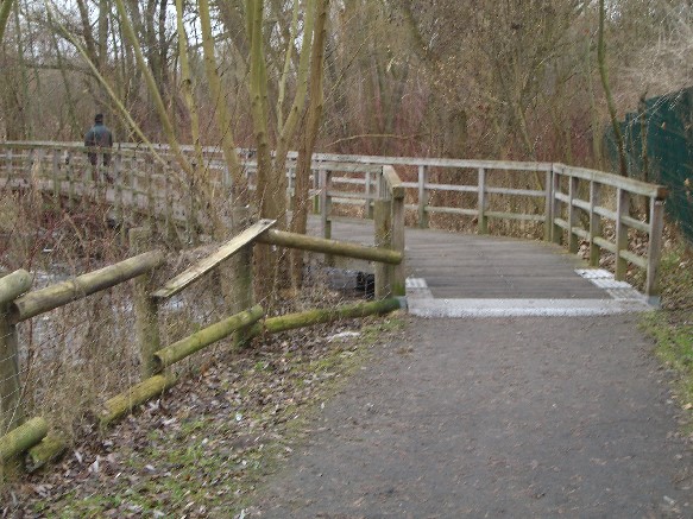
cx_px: 346
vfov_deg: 21.6
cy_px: 260
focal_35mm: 68
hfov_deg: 28.6
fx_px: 1361
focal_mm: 14.2
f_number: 4
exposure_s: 1/30
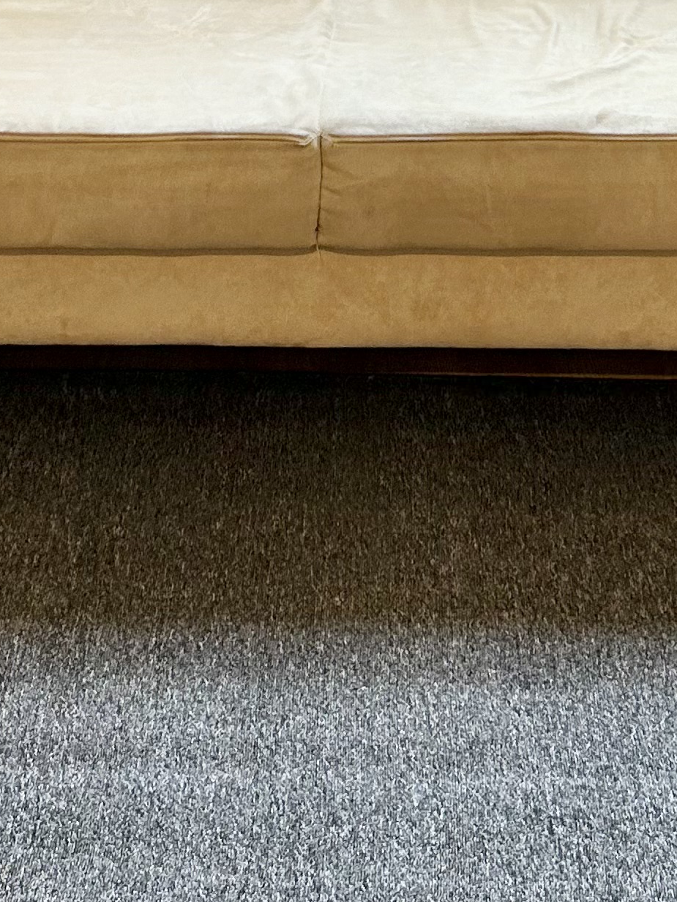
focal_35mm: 85
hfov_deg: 17.4
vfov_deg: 20.9
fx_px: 2216
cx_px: 358
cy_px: -282
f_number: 1.5
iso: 64
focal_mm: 5.7
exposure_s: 1/100
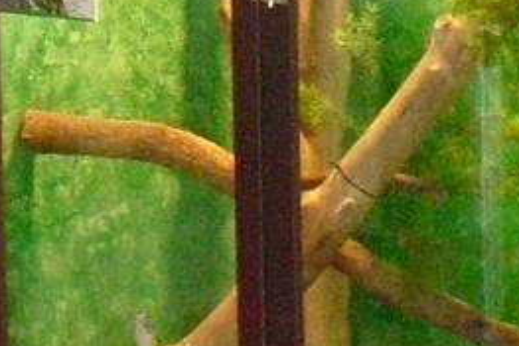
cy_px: -59
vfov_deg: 6.0
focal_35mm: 228
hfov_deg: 9.0
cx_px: 452
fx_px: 3285
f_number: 3.1
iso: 800
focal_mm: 6.3
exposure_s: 1/30
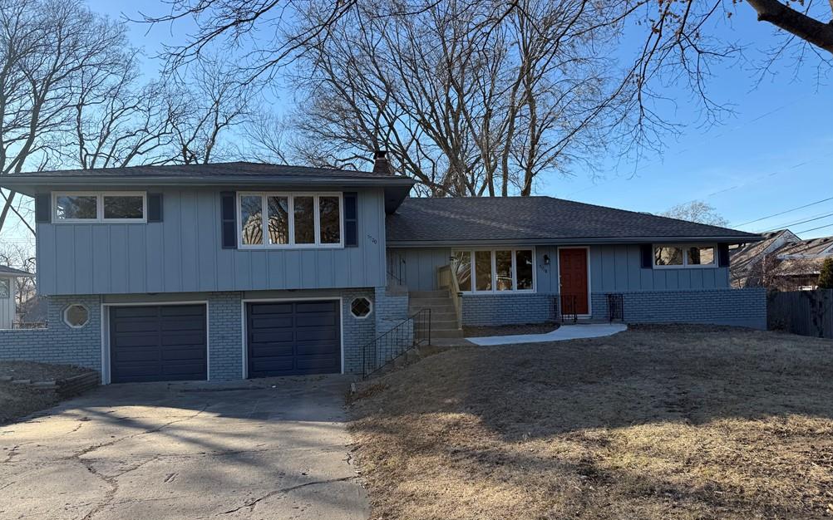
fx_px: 590
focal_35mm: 26
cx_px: 412
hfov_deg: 70.4
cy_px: 278
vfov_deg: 47.6
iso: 80
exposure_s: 1/1901
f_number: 1.78
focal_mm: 6.76
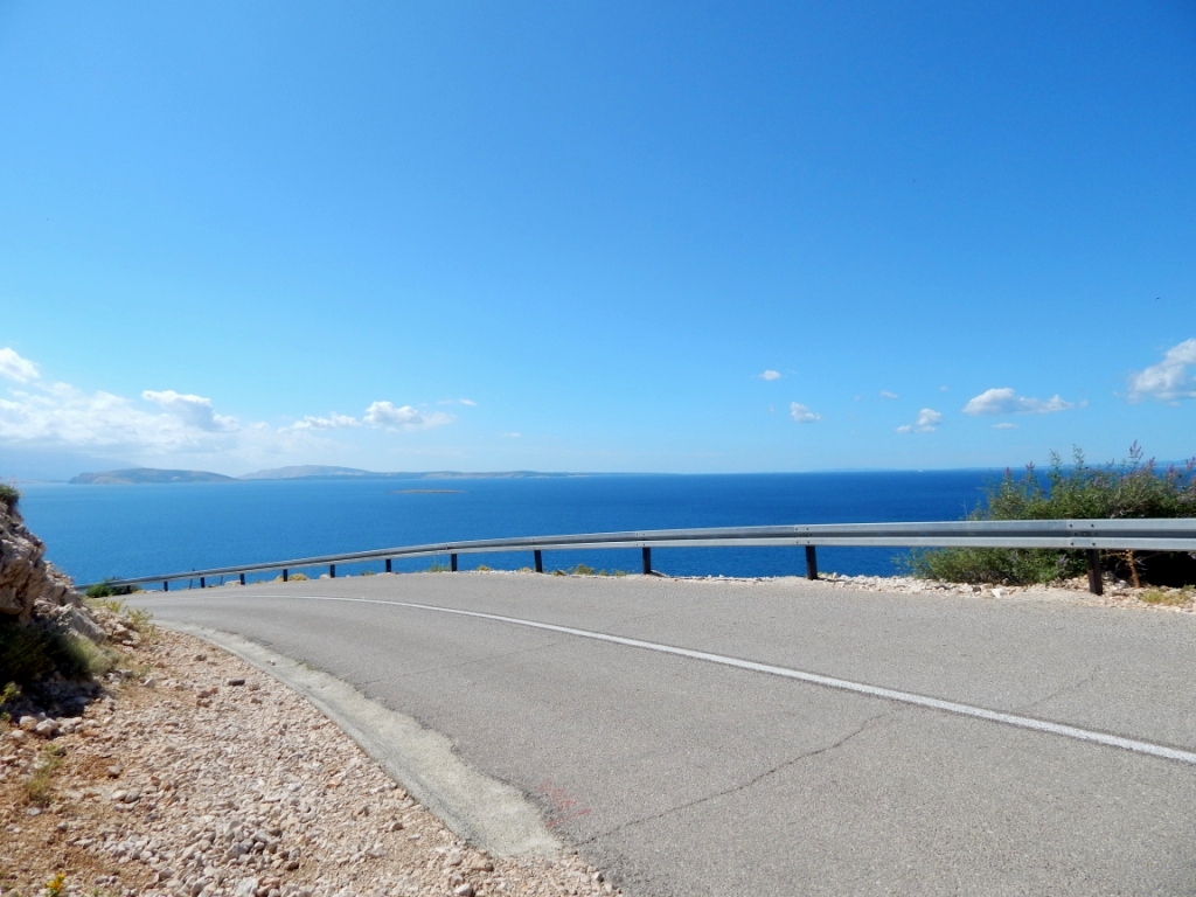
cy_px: 448
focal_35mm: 22
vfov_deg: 61.1
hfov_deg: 76.4
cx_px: 598
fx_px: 760
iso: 125
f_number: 6
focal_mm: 4
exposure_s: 1/640
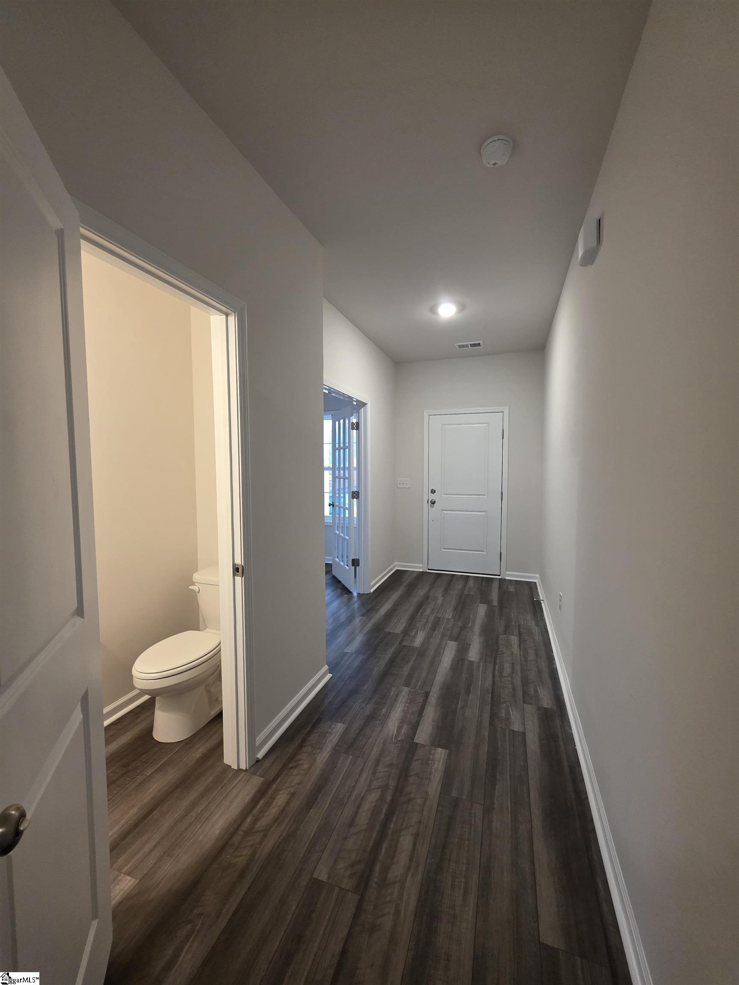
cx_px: 370
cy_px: 492
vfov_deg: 106.2
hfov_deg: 89.9
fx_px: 370
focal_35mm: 13
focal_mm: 2.2
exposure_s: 1/60
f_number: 1.9
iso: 320
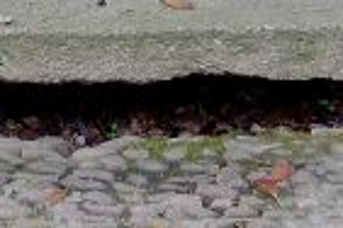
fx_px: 1296
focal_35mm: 136
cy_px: -417
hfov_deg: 15.0
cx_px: 78
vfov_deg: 8.6
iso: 80
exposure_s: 1/80
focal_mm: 5.1
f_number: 2
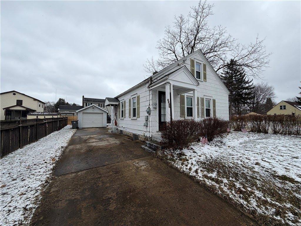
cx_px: 150
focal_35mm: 14
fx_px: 122
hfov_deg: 102.1
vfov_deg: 85.7
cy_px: 113
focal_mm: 2.22
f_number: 2.2
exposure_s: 1/770
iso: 40
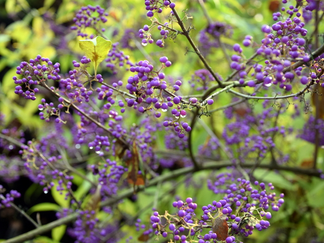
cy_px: 113
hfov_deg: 30.9
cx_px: 163
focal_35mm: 63
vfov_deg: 23.4
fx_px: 586
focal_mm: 35
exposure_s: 1/125
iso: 400
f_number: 5.6
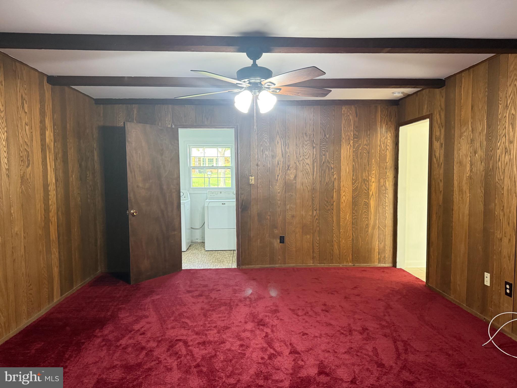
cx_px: 258
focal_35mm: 24
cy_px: 194
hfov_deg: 71.6
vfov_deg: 56.8
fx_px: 358
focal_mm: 6.76
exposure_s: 1/60
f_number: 1.78
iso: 400
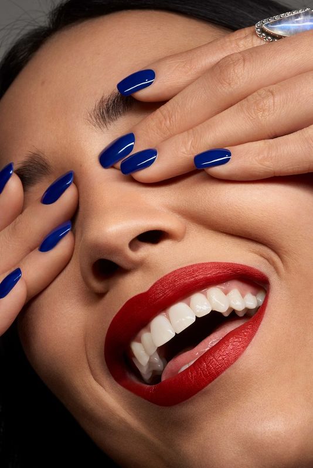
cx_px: 156
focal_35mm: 105
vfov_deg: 19.4
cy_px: 234
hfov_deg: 13.1
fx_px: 1368
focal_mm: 105
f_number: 25
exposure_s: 1/160
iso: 100
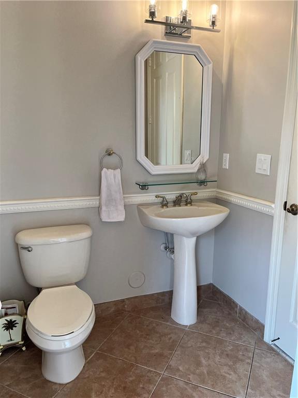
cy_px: 199
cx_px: 149
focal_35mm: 26
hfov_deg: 53.1
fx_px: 298
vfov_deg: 67.3
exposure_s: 1/120
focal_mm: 5.1
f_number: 1.6
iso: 80
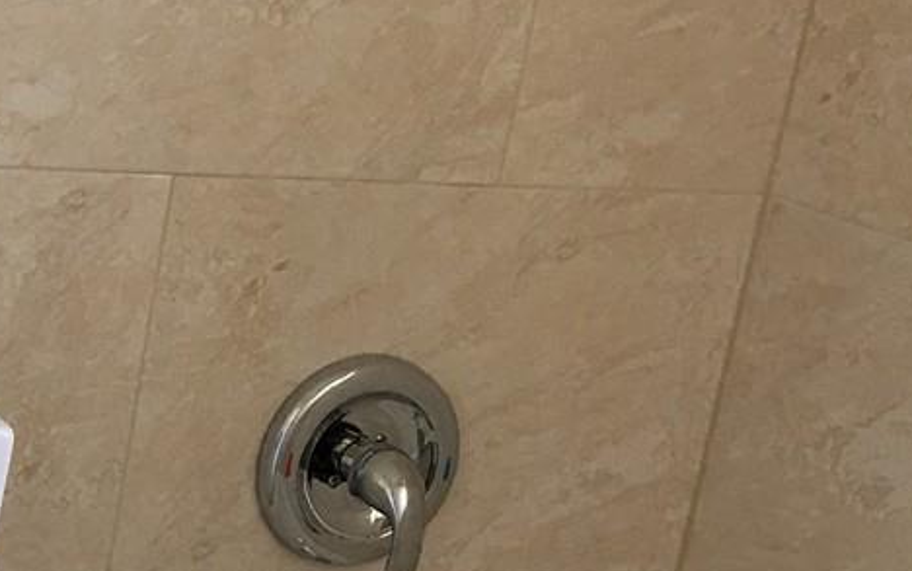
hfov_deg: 17.6
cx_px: -495
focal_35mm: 105
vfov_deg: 12.4
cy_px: 444
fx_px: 2611
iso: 32
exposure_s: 1/15
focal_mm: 4.15
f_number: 2.2
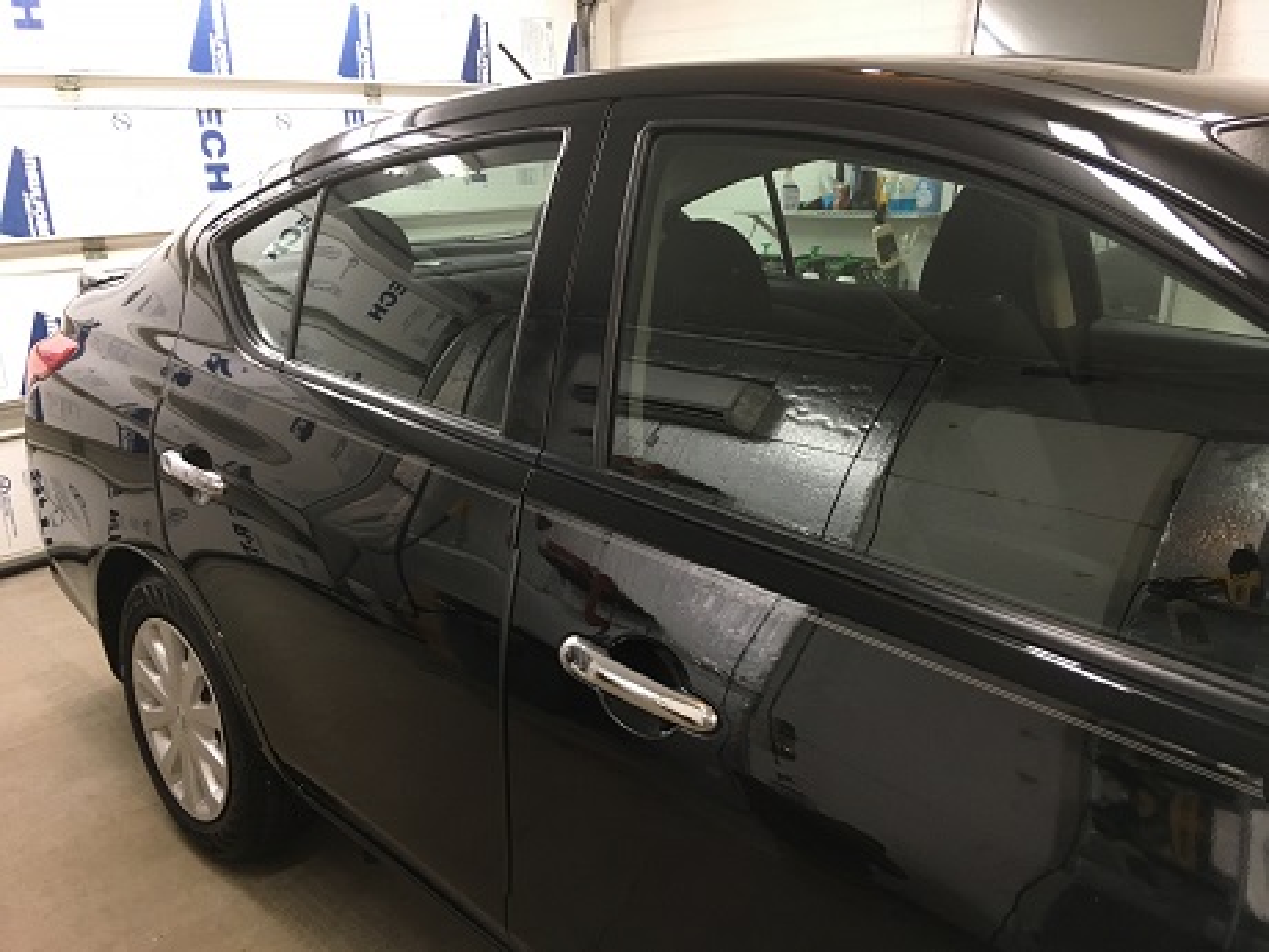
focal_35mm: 29
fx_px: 1063
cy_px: 476
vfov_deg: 48.2
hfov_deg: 61.7
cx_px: 634
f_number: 2.2
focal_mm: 4.15
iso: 100
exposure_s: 1/30
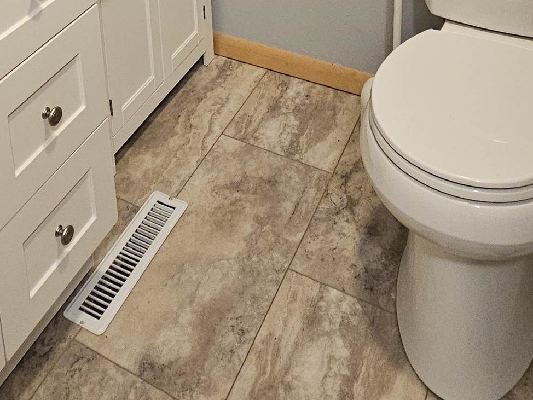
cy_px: -208
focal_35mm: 41
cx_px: 218
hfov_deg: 45.6
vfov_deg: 25.7
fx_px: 631
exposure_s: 1/60
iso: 400
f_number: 2.2
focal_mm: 2.2
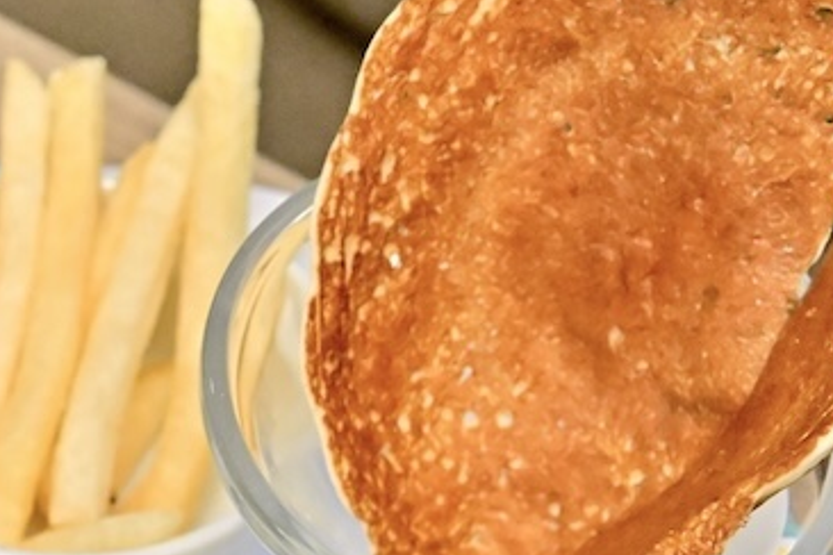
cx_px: 107
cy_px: 298
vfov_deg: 5.6
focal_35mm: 246
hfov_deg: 8.3
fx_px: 5692
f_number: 5
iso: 4000
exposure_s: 1/200
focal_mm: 60
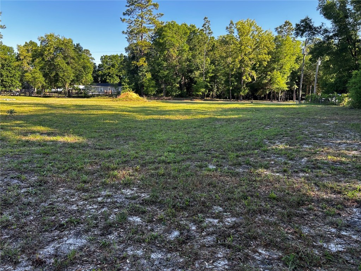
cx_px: 180
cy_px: 136
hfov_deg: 67.3
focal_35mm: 26
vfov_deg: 53.1
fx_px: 271
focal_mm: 5.7
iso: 50
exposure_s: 1/411
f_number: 1.5
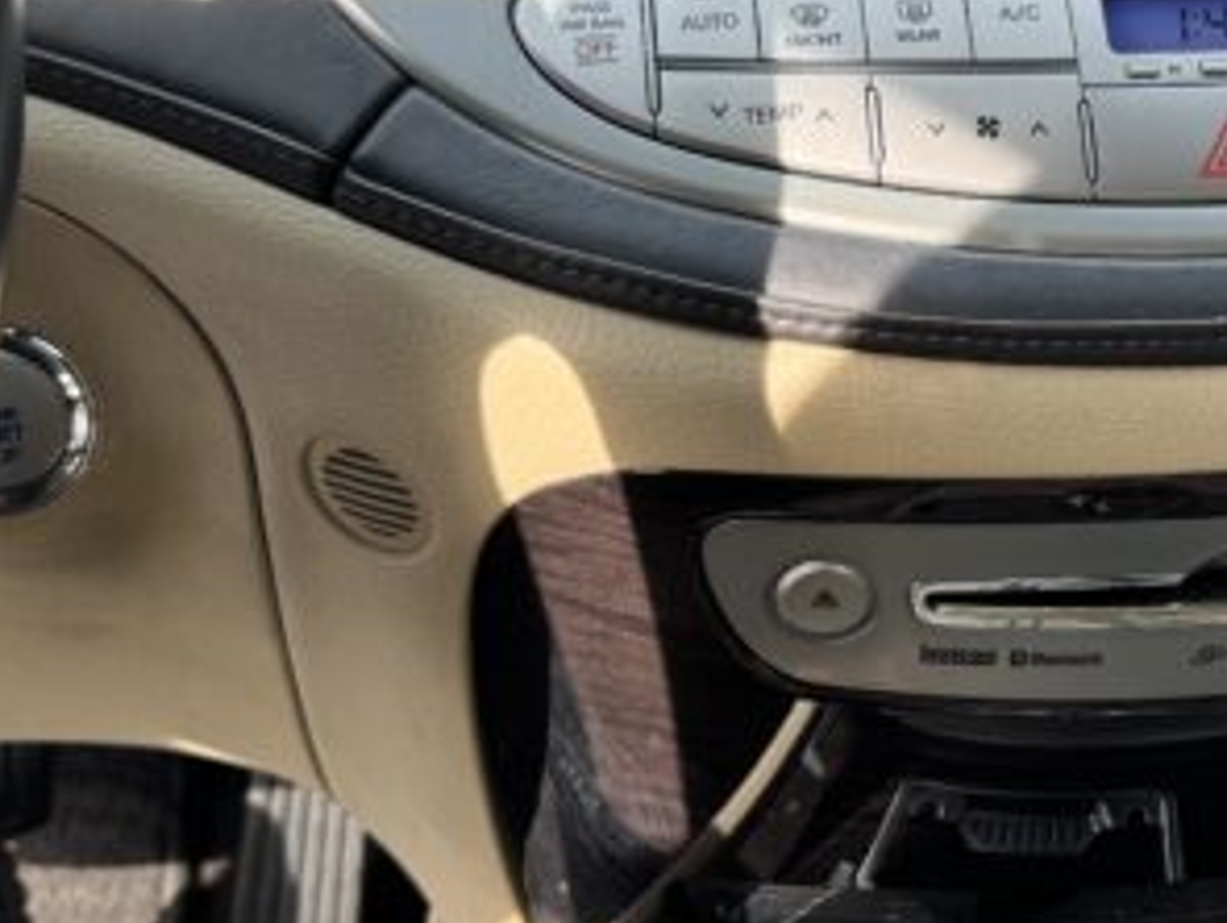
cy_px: 291
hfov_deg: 28.9
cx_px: 1044
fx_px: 2307
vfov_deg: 22.5
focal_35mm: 65
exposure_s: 1/457
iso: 80
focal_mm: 6.76
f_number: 1.78
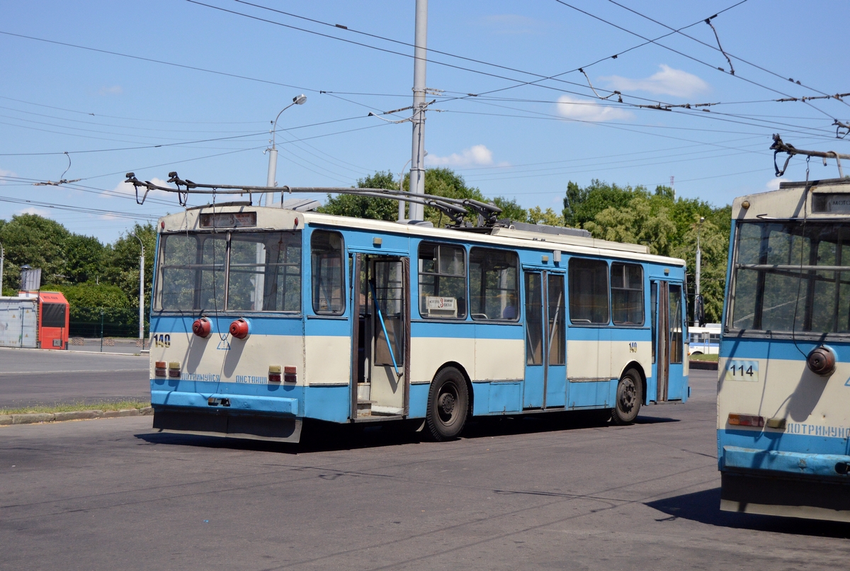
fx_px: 1491
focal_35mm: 63
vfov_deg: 21.7
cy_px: 286
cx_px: 425
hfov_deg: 31.8
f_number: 5
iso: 800
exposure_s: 1/4000
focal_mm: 42
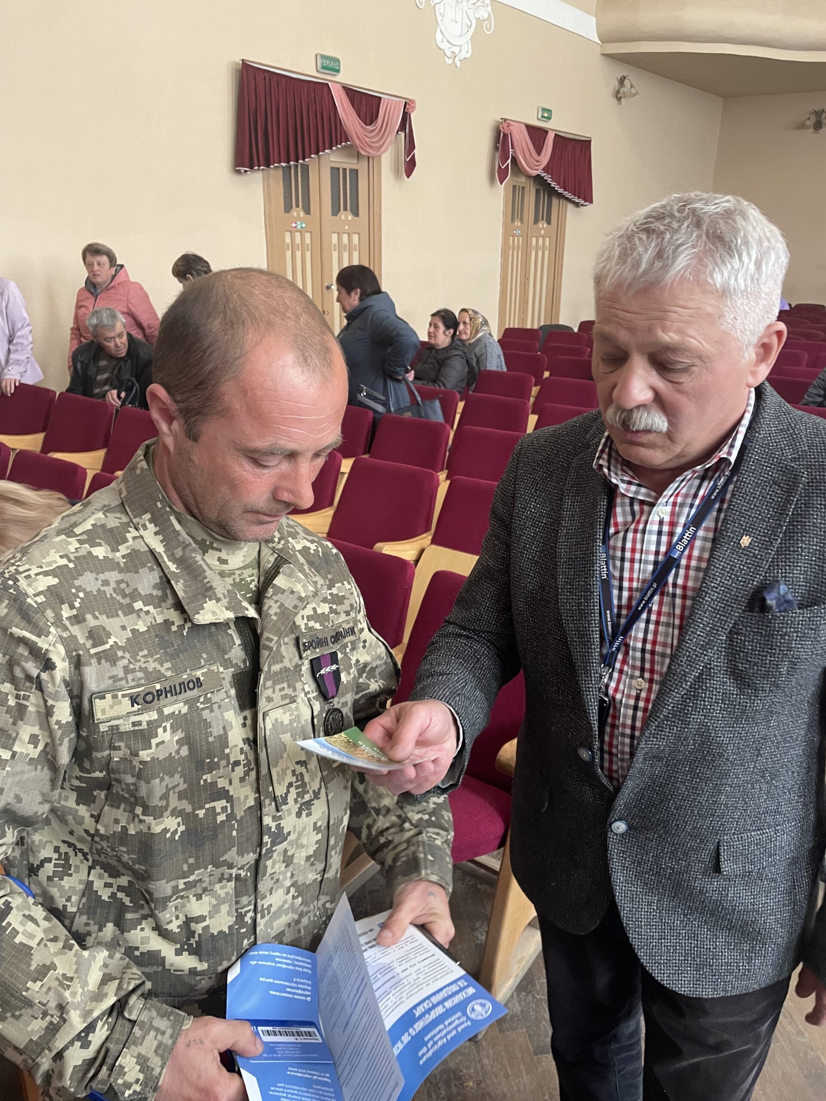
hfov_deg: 53.1
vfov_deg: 67.3
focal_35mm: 26
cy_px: 550
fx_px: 827
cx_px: 413
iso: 200
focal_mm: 4.2
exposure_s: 1/60
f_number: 1.6
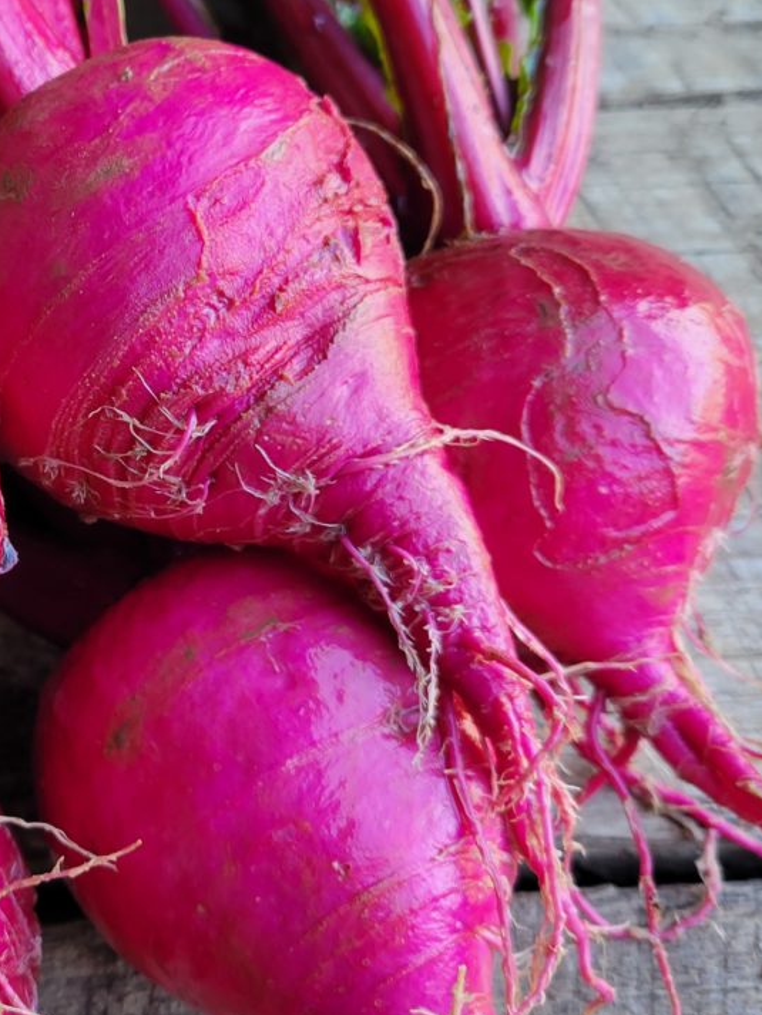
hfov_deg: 25.1
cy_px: 431
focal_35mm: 56
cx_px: 44
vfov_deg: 34.3
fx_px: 1643
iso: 80
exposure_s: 1/120
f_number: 1.8
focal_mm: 5.4
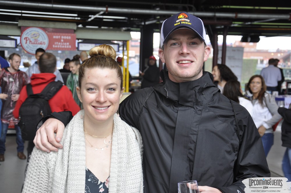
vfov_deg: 20.1
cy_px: 96
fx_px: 545
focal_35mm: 68
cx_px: 146
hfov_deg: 29.9
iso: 400
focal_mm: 45
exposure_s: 1/40
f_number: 6.3
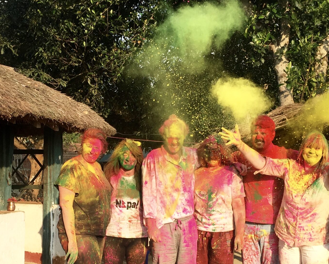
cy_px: 188
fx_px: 516
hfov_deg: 35.3
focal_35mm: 53
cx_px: 148
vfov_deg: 28.3
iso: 32
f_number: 2.2
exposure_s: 1/746
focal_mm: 4.15
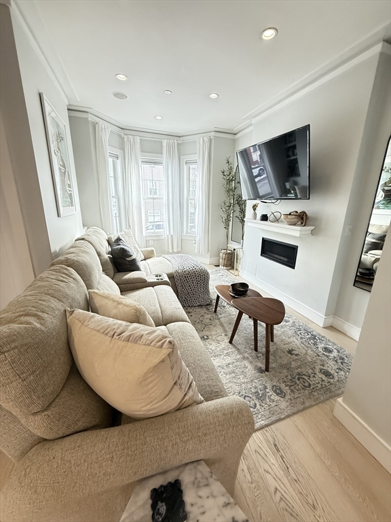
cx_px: 196
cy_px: 261
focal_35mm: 14
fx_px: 211
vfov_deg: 102.1
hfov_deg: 85.7
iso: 640
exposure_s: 1/120
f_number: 2.2
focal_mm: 2.22
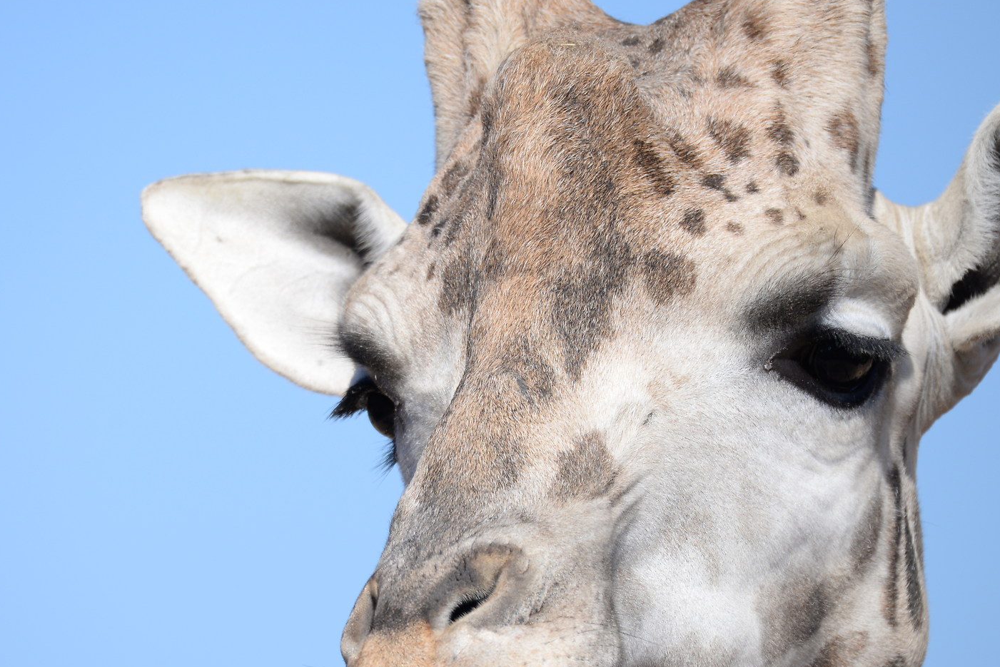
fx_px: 28563
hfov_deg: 2.0
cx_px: 325
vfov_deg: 1.3
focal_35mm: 1028
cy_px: 437
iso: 400
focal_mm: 600
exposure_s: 1/1000
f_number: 8
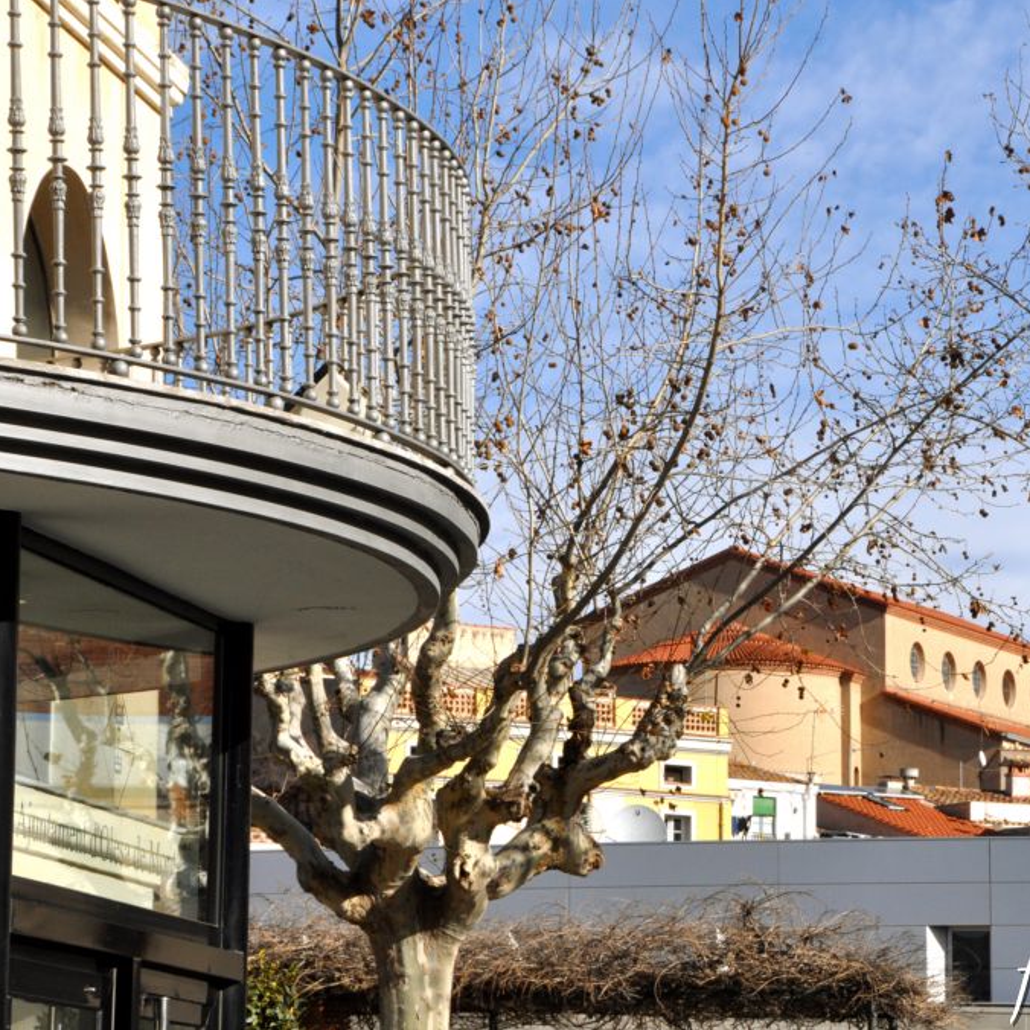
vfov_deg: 12.1
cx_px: 692
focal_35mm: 145
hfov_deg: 12.1
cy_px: 515
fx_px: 4869
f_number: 13
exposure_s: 1/640
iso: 500
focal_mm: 75
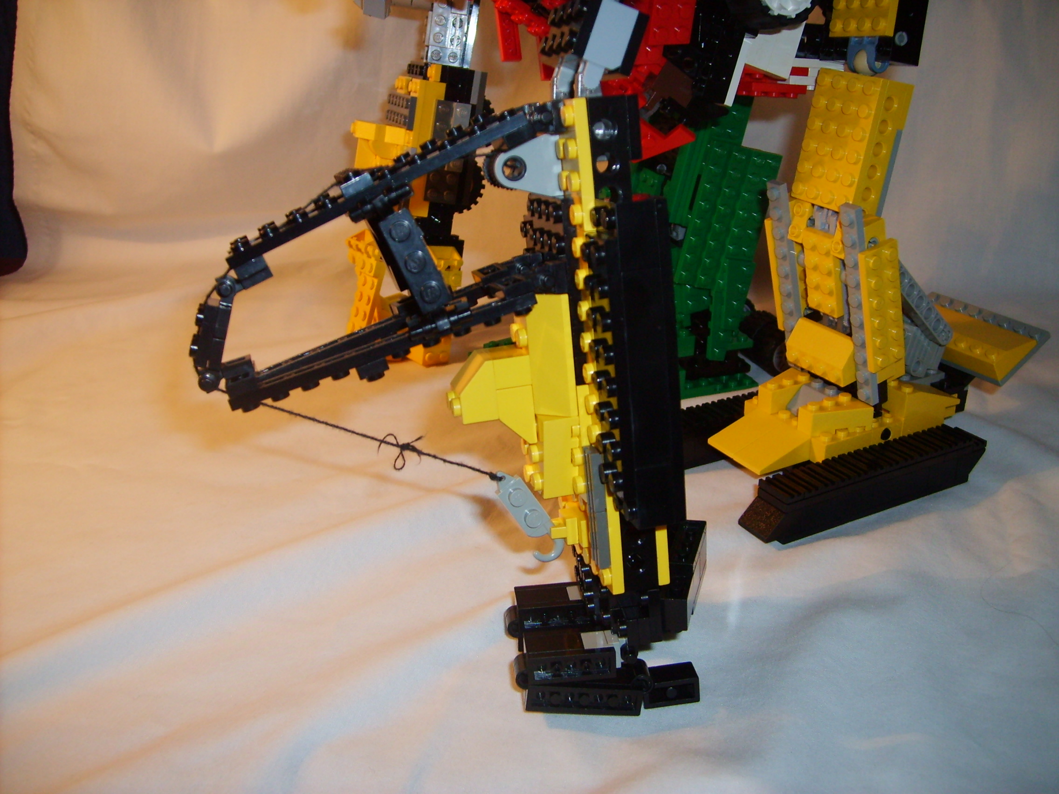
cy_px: 397
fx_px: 1071
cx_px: 530
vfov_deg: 40.7
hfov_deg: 52.6
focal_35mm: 35
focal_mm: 5.8
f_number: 2.8
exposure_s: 1/45
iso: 100
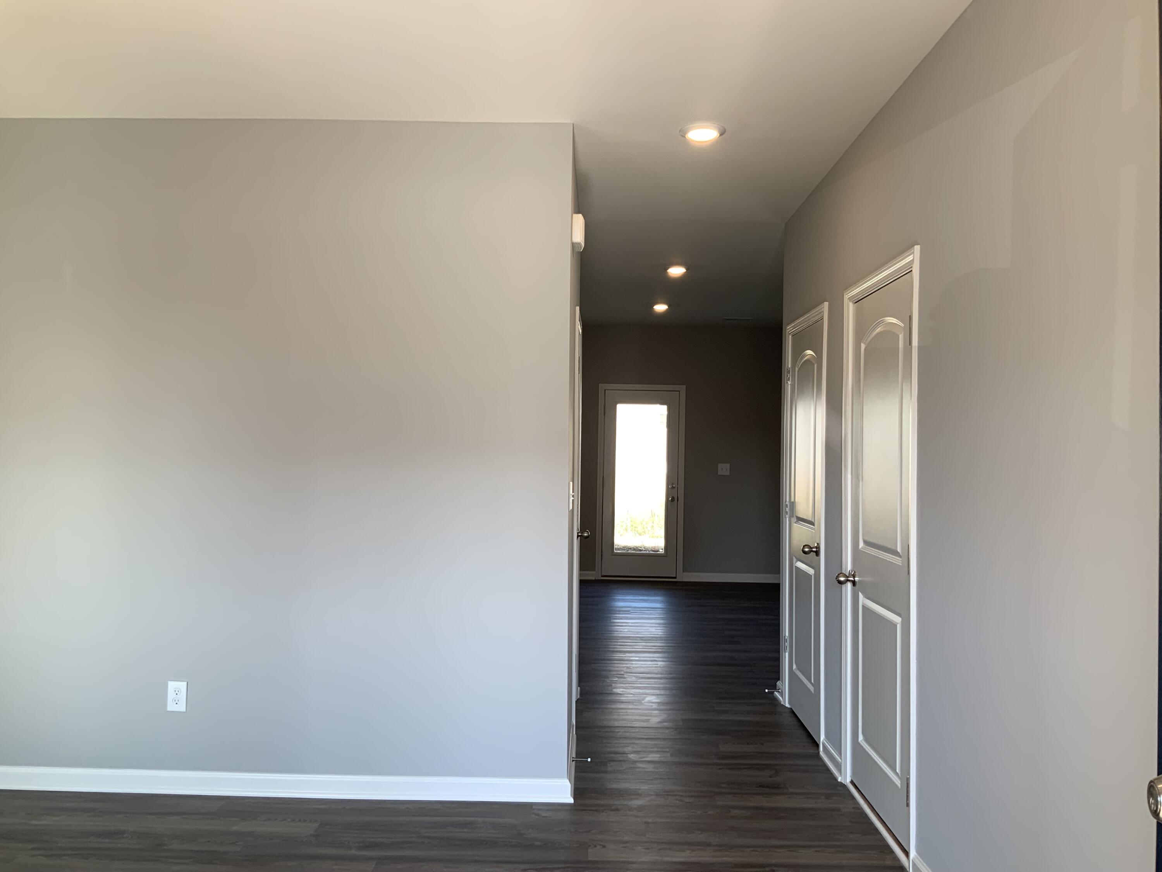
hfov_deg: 61.7
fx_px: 973
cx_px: 581
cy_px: 436
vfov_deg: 48.2
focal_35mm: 29
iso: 25
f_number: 1.8
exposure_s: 1/120
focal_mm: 3
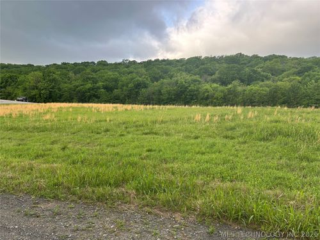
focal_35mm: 26
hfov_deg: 67.3
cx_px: 160
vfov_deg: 53.1
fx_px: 240
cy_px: 120
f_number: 1.5
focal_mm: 5.7
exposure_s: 1/555
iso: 50
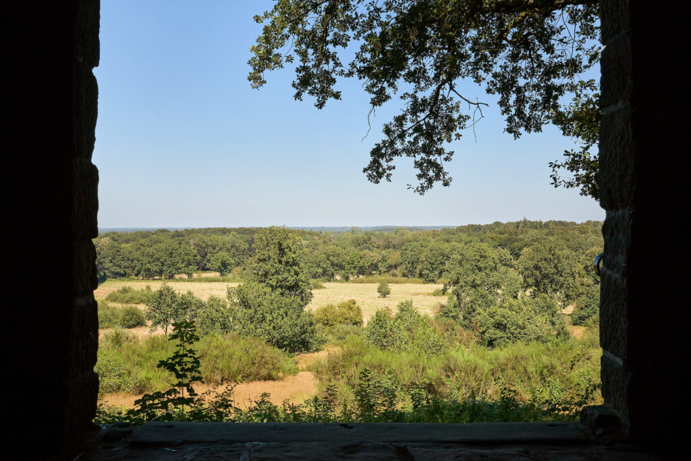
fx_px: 787
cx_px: 346
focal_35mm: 41
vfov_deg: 32.6
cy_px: 230
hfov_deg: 47.4
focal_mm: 41
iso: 64
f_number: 11
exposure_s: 1/320
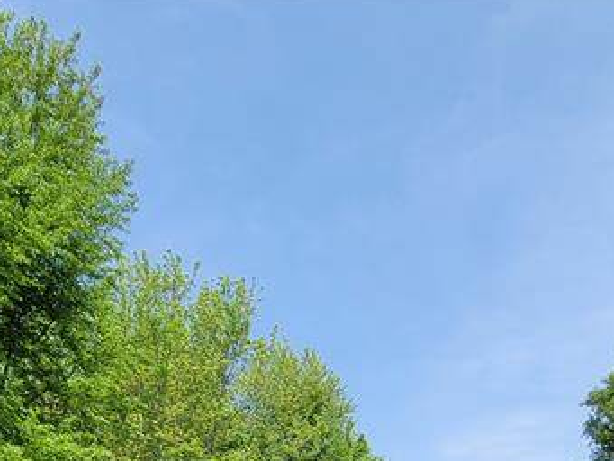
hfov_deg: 47.8
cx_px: 275
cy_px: 681
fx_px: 692
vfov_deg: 26.9
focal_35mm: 39
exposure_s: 1/1215
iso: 50
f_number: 2.2
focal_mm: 2.2
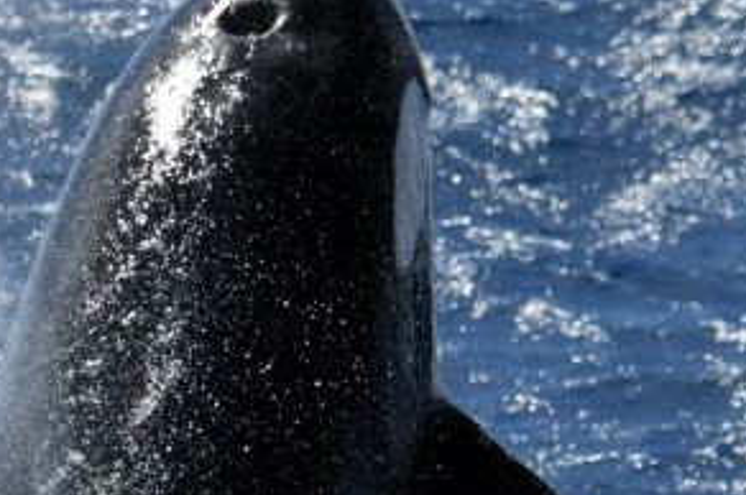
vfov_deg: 1.5
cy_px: 389
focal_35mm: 933
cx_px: 314
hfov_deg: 2.2
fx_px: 19312
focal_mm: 340
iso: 720
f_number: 6
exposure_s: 1/8000
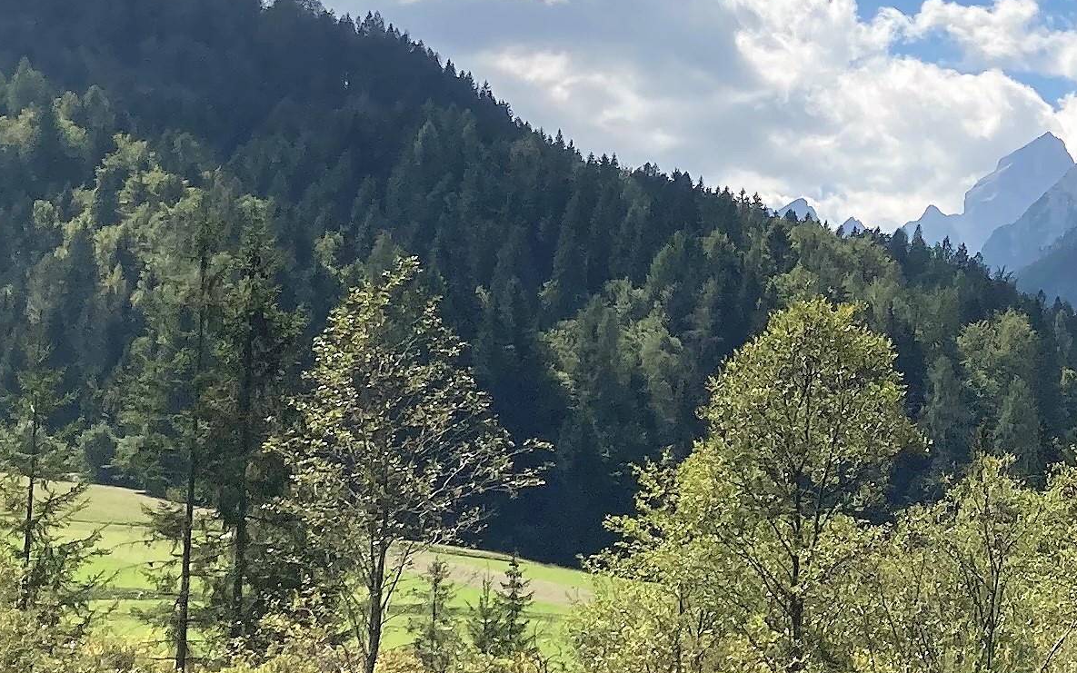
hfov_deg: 19.5
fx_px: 2965
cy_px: 446
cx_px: 1271
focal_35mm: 101
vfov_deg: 12.9
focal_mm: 3.99
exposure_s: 1/3472
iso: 25
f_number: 1.8
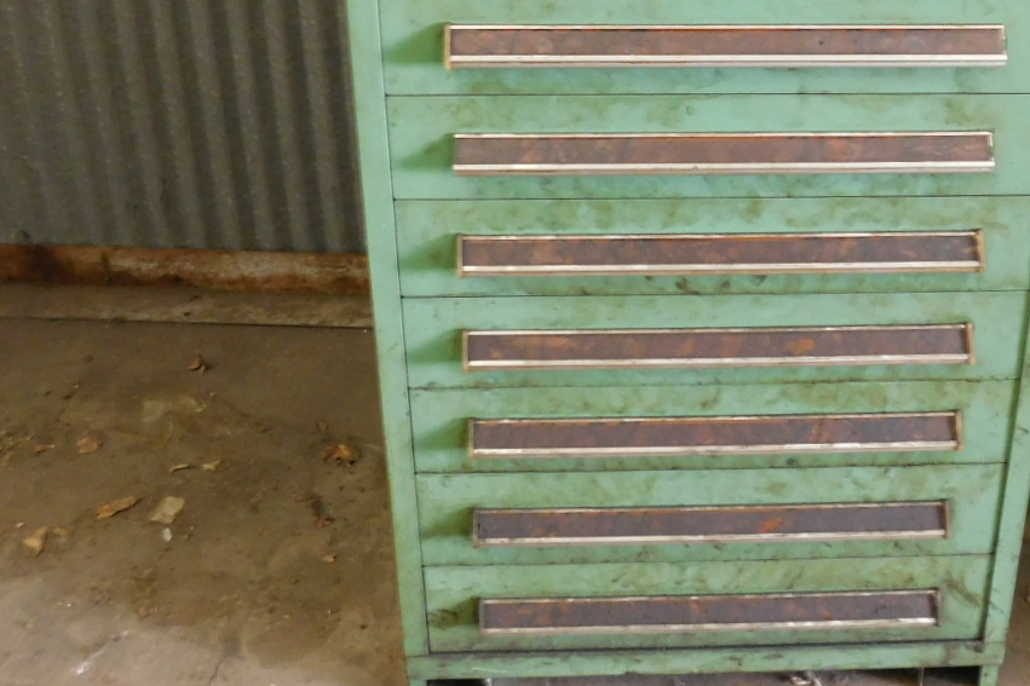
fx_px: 1287
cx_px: 687
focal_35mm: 45
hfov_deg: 43.0
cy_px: 31
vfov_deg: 28.4
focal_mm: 4
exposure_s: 1/30
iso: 280
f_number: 3
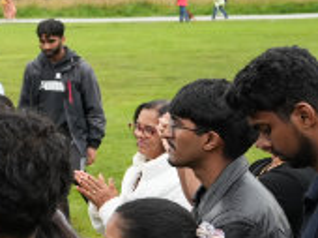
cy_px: -3
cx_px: -434
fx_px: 1275
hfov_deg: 11.7
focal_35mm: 139
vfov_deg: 10.5
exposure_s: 1/800
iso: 400
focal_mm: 24
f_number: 4
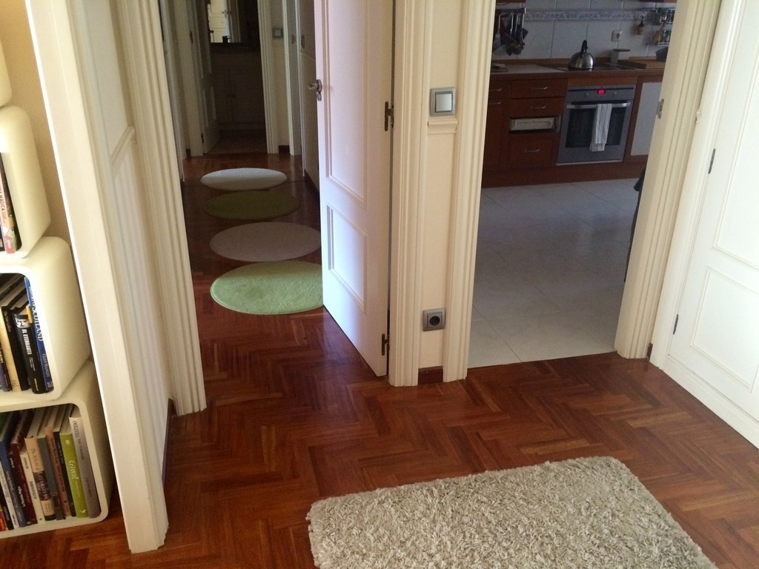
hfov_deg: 61.7
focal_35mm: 29
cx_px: 380
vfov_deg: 48.2
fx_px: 636
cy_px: 284
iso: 320
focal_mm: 4.15
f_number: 2.2
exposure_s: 1/33
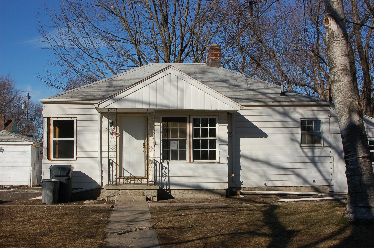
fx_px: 436
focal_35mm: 42
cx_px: 187
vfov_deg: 31.8
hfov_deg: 46.5
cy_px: 124
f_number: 11
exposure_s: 1/350
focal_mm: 28
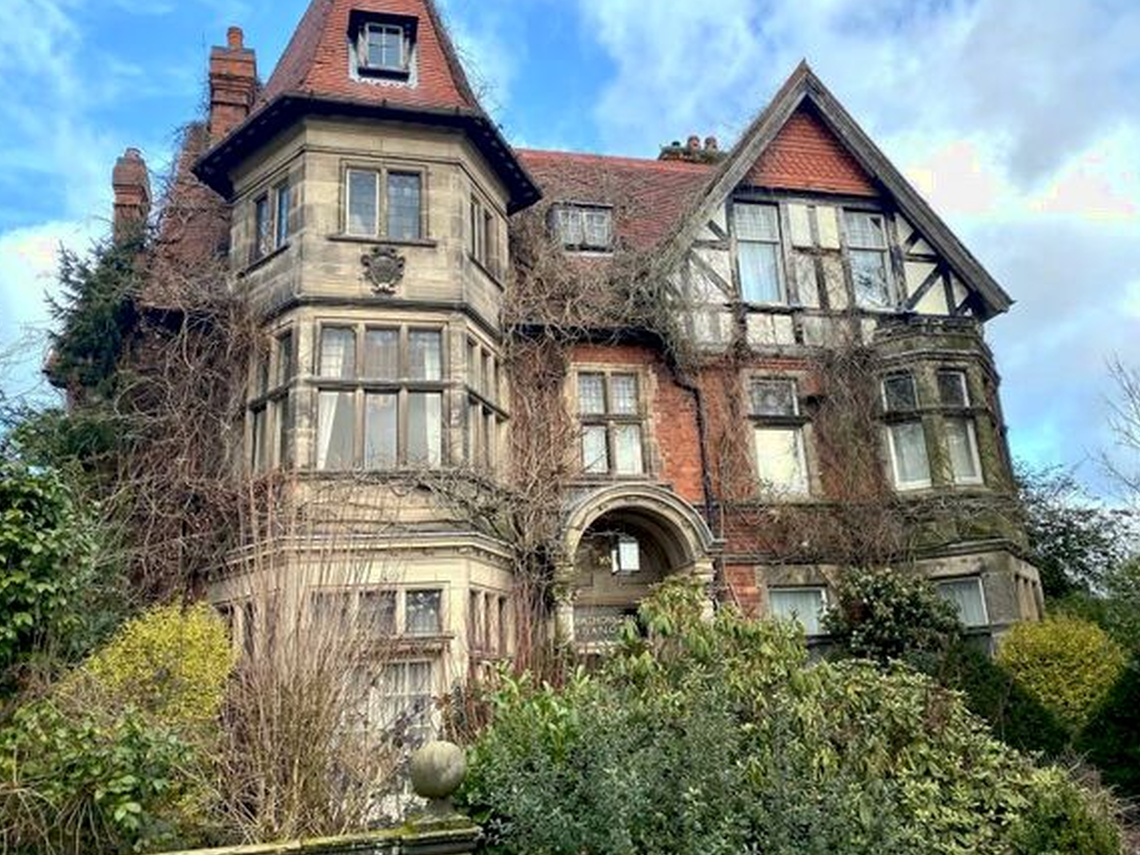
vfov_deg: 44.0
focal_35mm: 32
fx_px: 1054
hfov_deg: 56.7
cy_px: 345
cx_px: 623
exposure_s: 1/1447
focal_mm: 4.25
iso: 32
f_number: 1.8
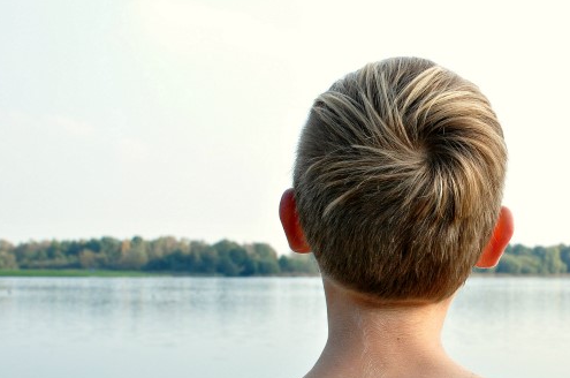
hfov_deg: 26.2
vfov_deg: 17.7
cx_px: 409
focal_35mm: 77
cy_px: 236
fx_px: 1213
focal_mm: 35
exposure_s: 1/400
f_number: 10
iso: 1000
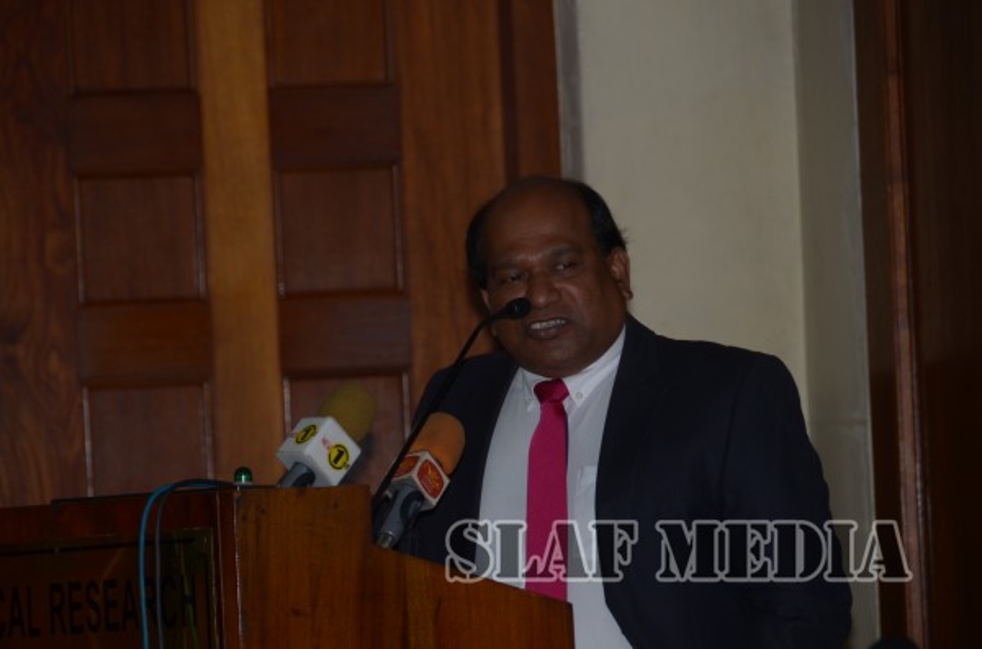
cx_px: 491
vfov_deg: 4.6
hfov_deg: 6.9
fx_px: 8164
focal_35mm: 300
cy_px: 324
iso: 320
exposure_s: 1/125
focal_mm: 200
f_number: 5.6
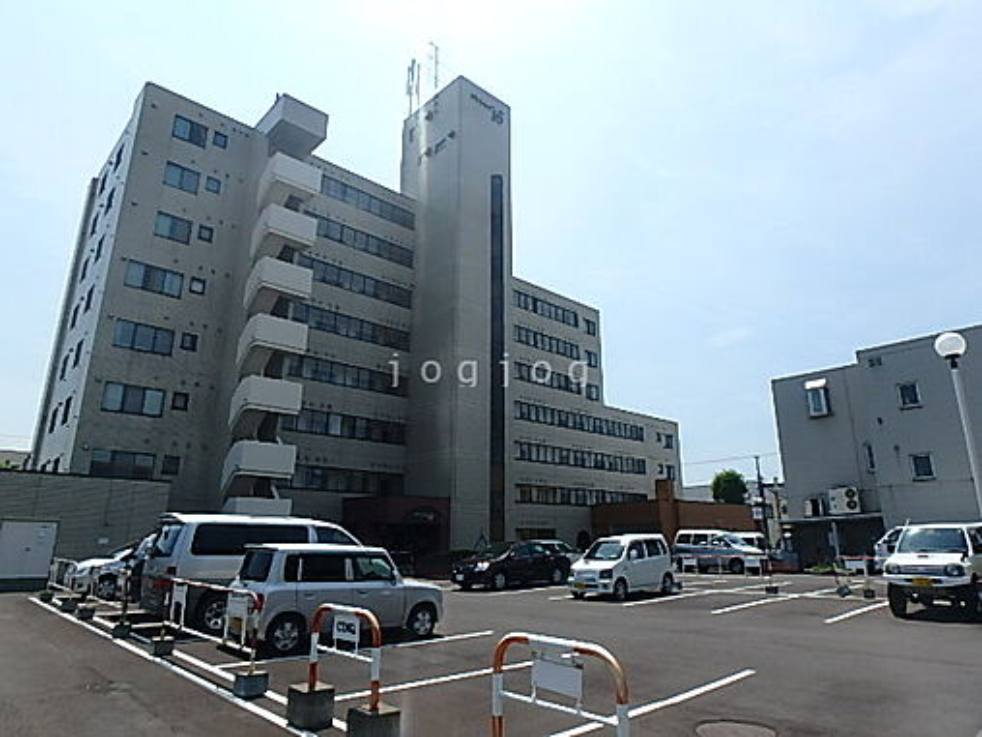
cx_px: 491
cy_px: 368
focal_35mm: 21
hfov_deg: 79.0
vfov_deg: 63.4
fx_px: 596
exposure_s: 1/640
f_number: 6
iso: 125
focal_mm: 3.7
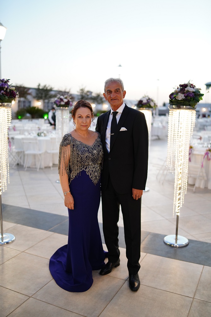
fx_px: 307
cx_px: 106
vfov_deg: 54.4
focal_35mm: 35
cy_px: 158
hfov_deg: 37.9
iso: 1600
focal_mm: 35
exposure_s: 1/640
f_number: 1.4
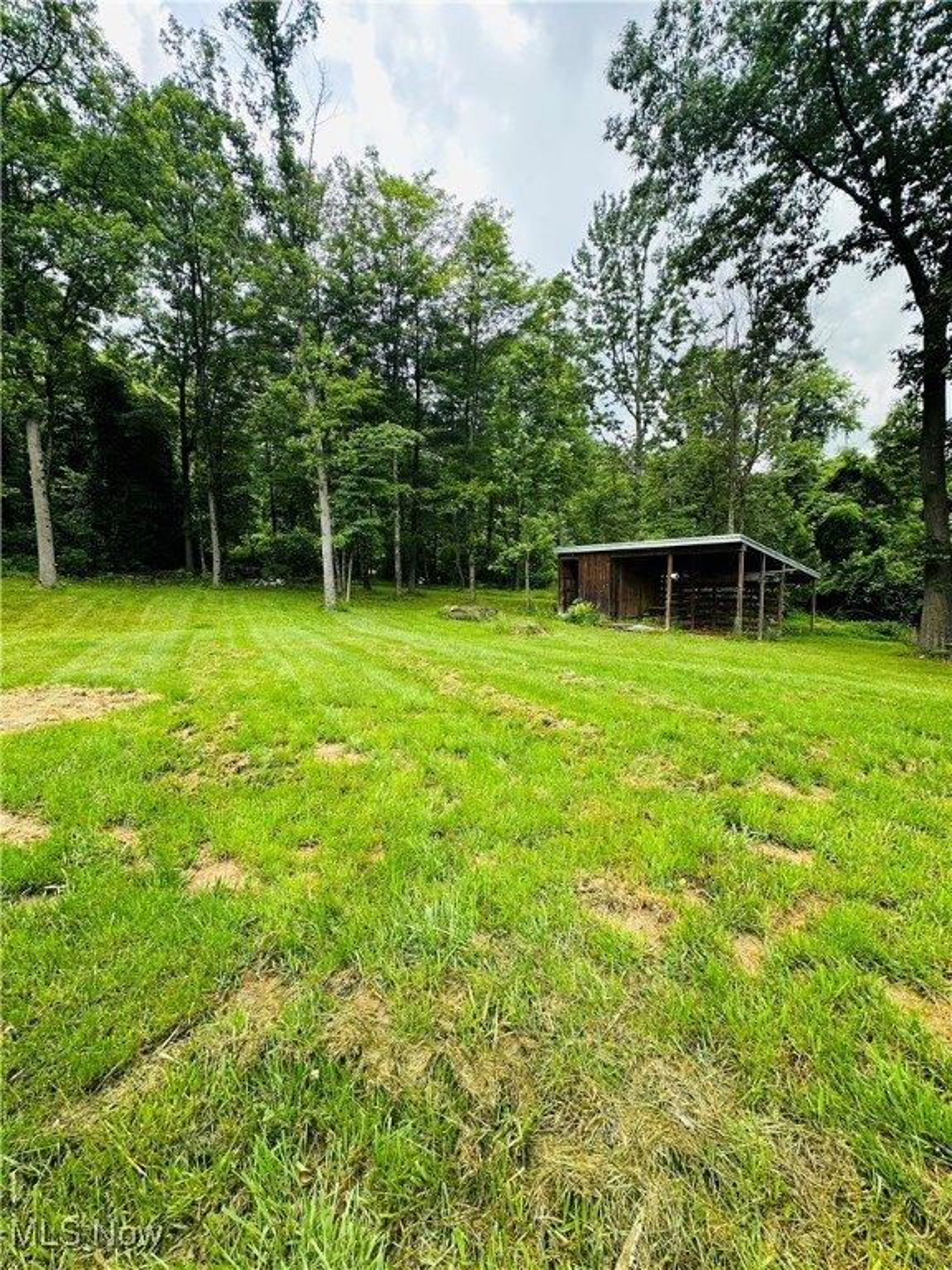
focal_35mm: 14
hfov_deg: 85.7
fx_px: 513
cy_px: 635
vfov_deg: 102.1
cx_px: 476
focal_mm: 2.22
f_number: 2.2
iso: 40
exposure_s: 1/487
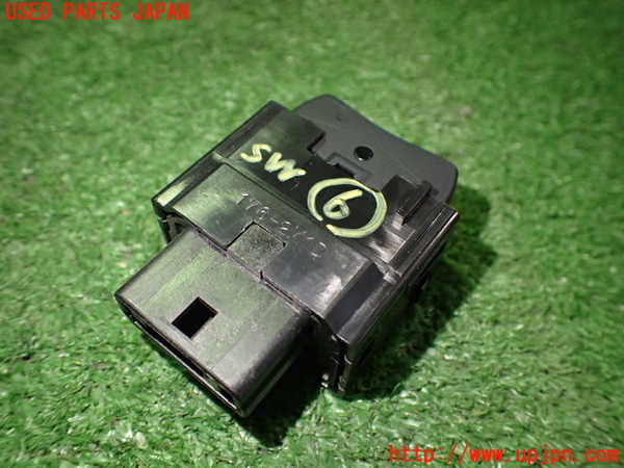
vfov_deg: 46.8
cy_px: 234
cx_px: 312
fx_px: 541
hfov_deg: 60.0
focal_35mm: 30
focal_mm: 5.4
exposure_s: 1/125
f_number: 2.3
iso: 800
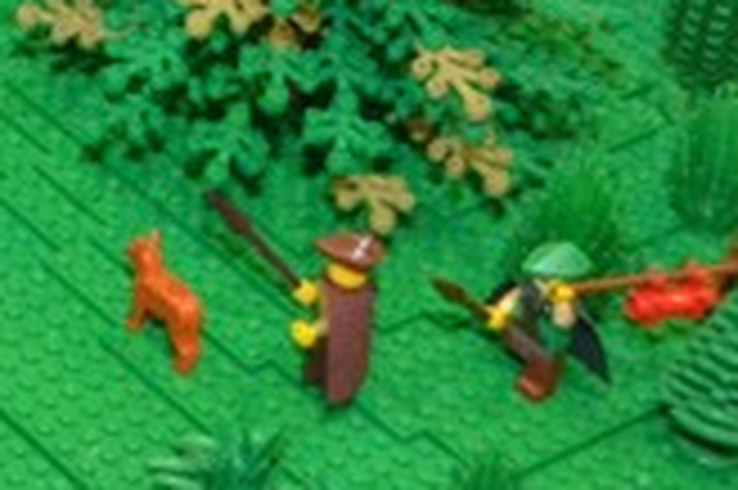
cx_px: -747
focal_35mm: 183
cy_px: -494
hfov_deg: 10.3
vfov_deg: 7.2
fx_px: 3748
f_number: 4
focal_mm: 20
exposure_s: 1/60
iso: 3200
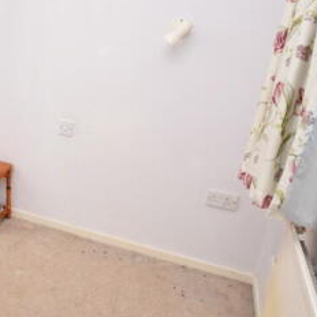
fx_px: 373
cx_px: 20
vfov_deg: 45.8
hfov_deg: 41.6
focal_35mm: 36
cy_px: 126
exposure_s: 1/125
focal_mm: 10
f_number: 4
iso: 1000
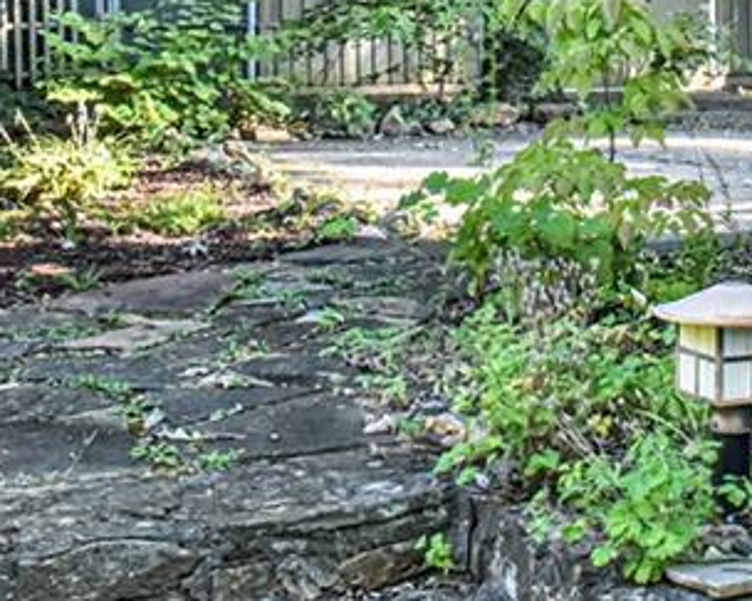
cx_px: 821
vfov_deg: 19.9
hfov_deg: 23.6
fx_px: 1691
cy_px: 105
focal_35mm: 76
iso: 4000
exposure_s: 1/125
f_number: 11
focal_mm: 24
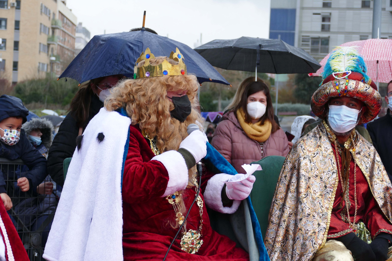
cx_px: 196
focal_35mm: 102
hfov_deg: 20.0
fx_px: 1111
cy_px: 130
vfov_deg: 13.4
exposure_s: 1/80
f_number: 3.8
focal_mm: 37.13
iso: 320
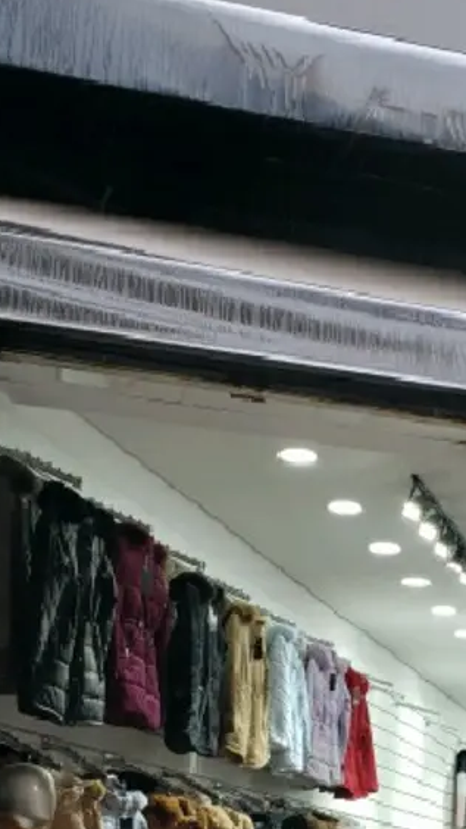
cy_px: 686
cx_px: 438
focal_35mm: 58
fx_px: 1275
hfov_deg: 20.2
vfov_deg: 34.7
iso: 80
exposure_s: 1/120
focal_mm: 4.3
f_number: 2.4
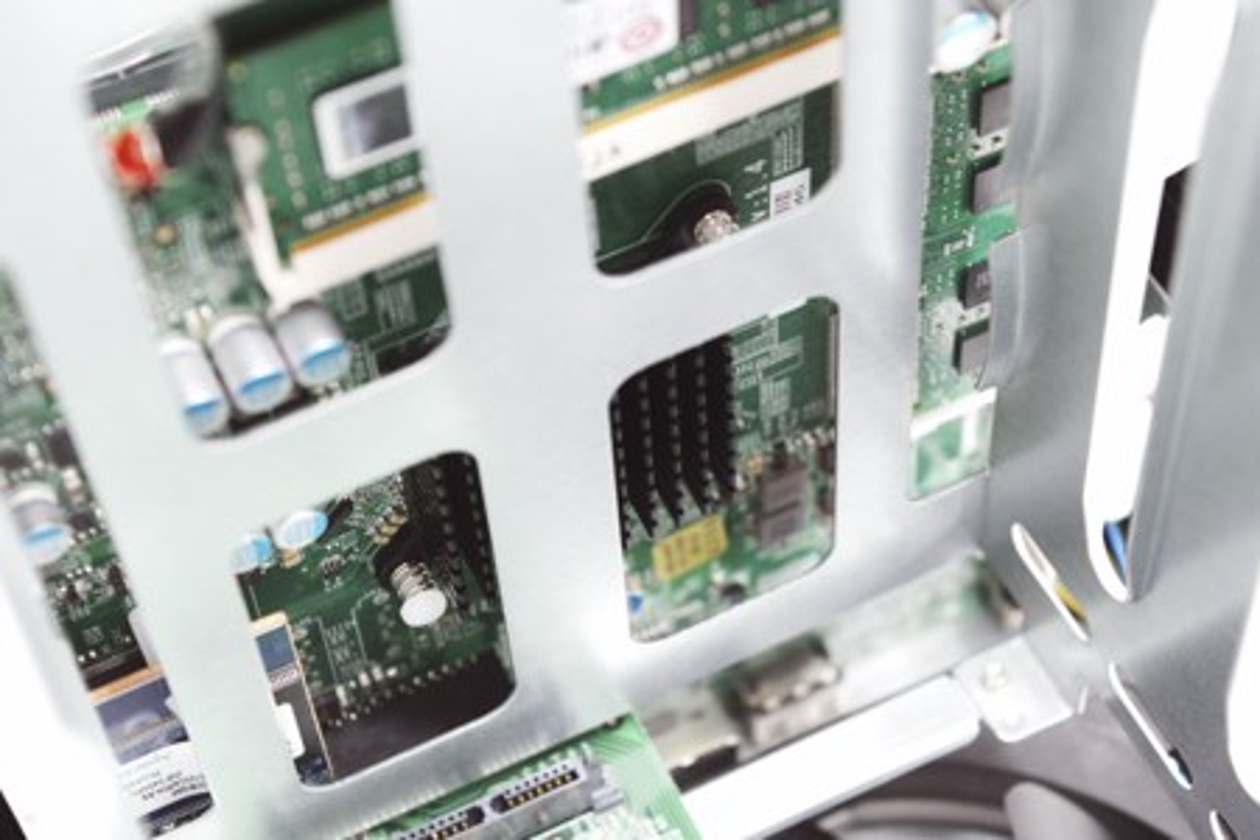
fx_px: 2887
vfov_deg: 16.6
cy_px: 420
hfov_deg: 24.6
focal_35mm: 82
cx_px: 630
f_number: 5.6
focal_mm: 55
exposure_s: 1/60
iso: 400
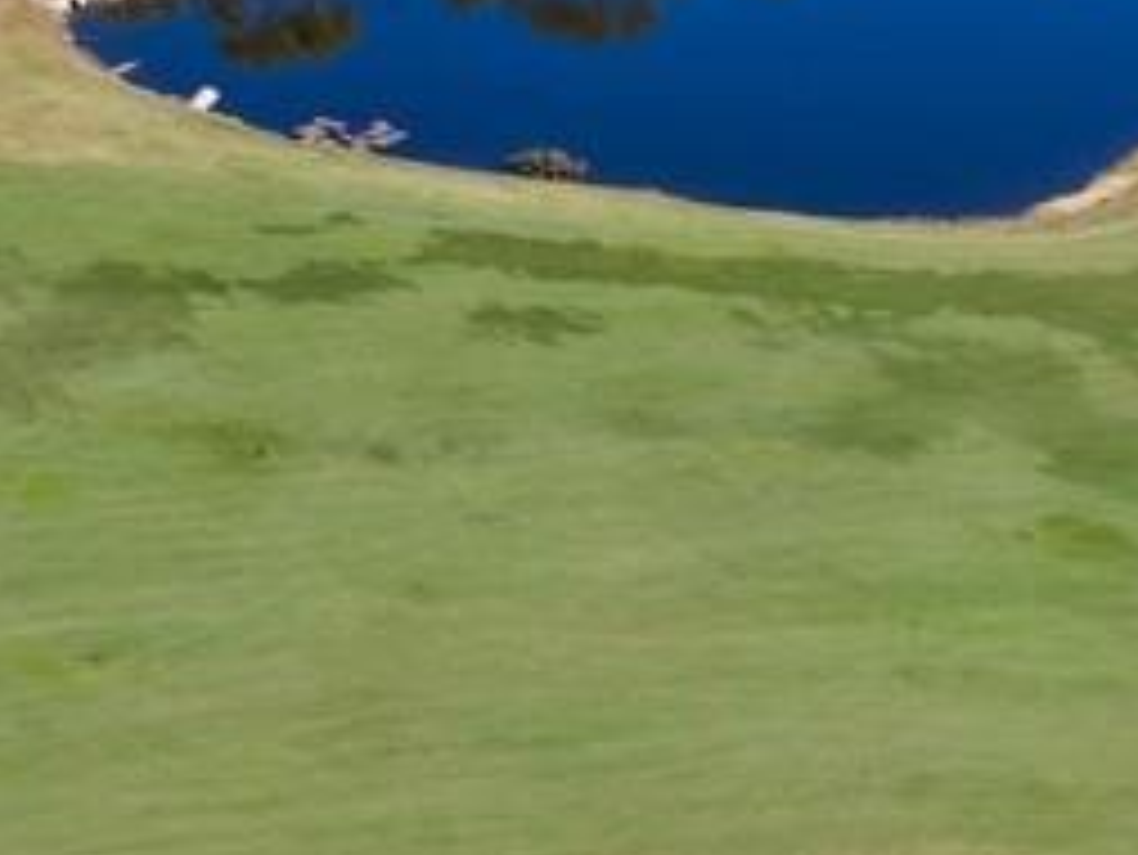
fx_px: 3190
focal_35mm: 97
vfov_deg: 15.1
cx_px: -767
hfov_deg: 17.3
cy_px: 92
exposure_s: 1/4000
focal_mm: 8.67
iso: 150
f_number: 1.8
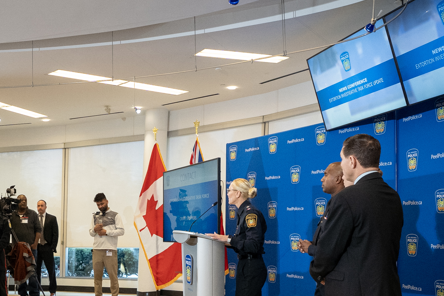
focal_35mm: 47
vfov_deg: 28.1
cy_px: 233
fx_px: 580
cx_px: 106
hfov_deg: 40.6
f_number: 3.5
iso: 2000
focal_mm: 16
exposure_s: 1/200
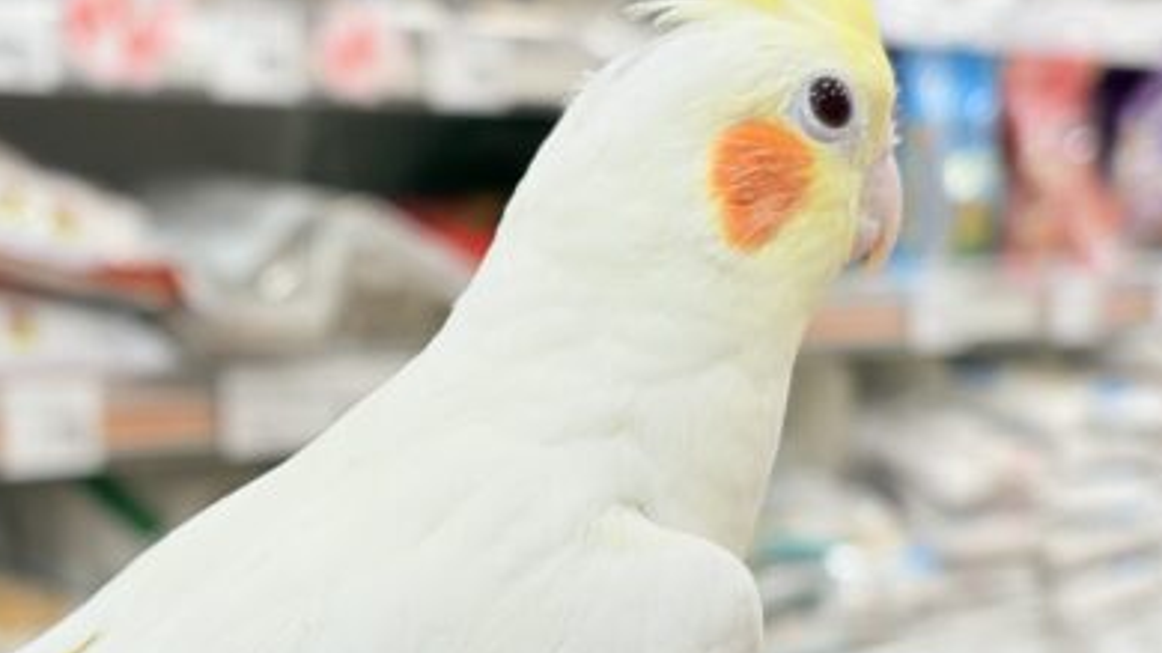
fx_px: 2864
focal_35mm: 93
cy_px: 546
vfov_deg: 12.9
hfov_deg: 22.9
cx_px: 420
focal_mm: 5.96
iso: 40
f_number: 1.6
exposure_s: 1/50
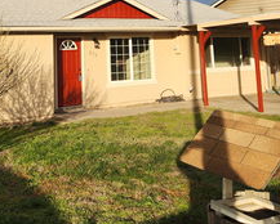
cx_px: 75
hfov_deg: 34.7
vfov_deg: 26.4
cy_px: -22
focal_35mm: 53
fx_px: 440
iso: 20
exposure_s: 1/904
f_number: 1.8
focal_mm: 5.4
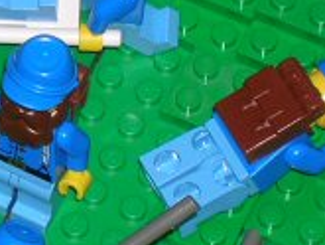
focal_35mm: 481
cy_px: 189
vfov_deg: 3.1
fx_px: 4519
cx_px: -124
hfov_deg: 4.1
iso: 50
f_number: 4.9
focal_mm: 17.1
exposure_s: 1/60.1
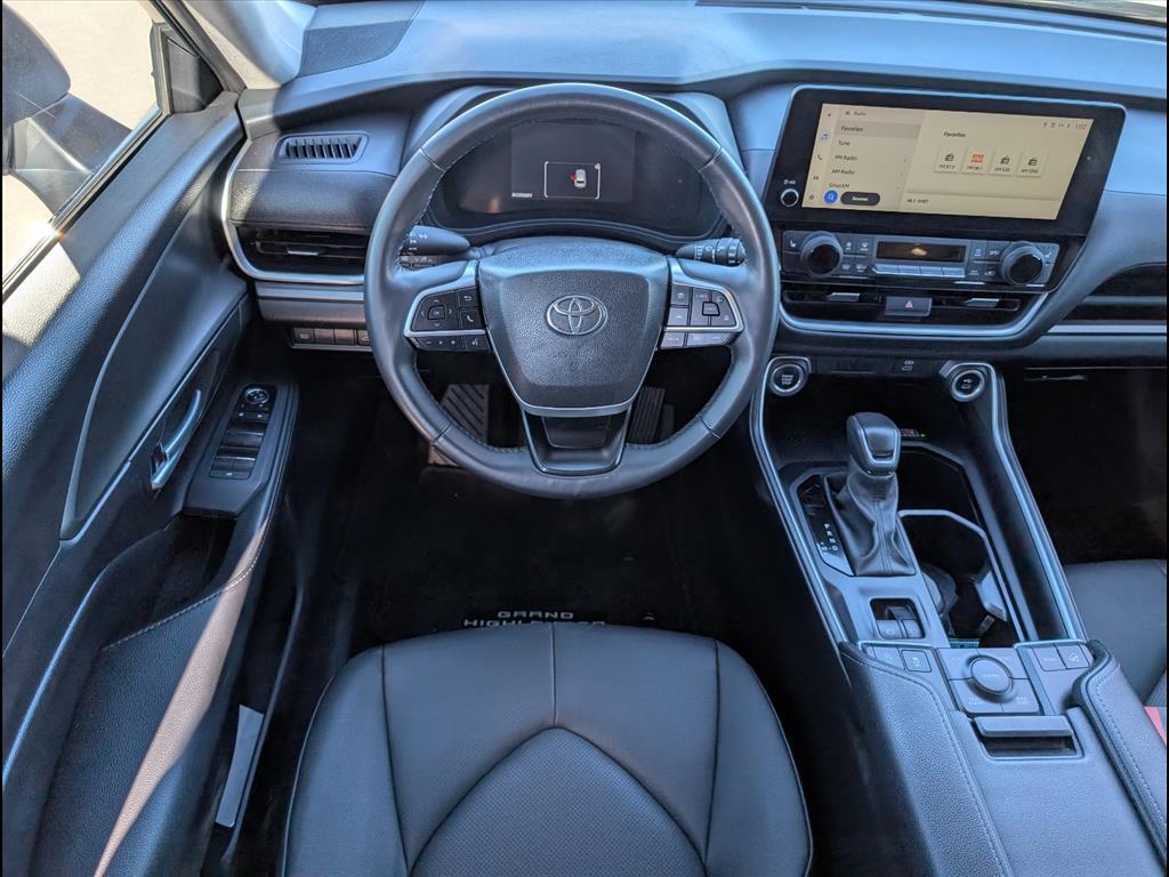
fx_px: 810
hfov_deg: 71.6
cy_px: 438
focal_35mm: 24
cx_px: 584
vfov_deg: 56.8
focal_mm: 6.9
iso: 104
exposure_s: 1/208
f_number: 1.68
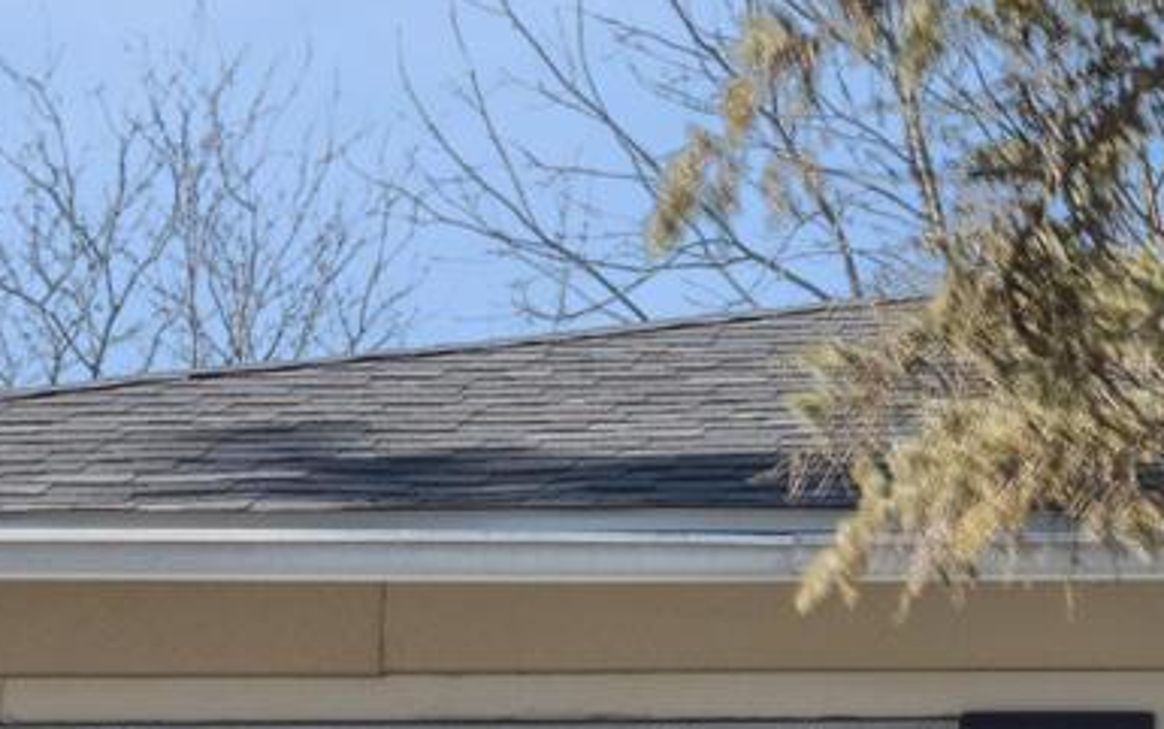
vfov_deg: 4.7
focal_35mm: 278
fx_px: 8823
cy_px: 1398
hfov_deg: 7.3
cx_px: 2337
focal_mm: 35
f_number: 13
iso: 250
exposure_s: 1/80
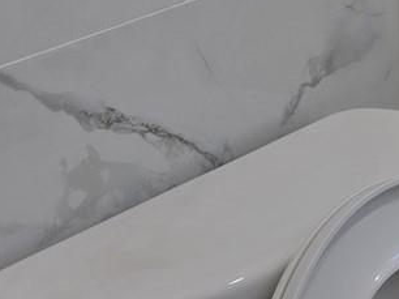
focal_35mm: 154
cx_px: 1018
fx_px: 1774
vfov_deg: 9.2
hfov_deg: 10.6
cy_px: -243
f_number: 1.8
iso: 50
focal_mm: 5.4
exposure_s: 1/120
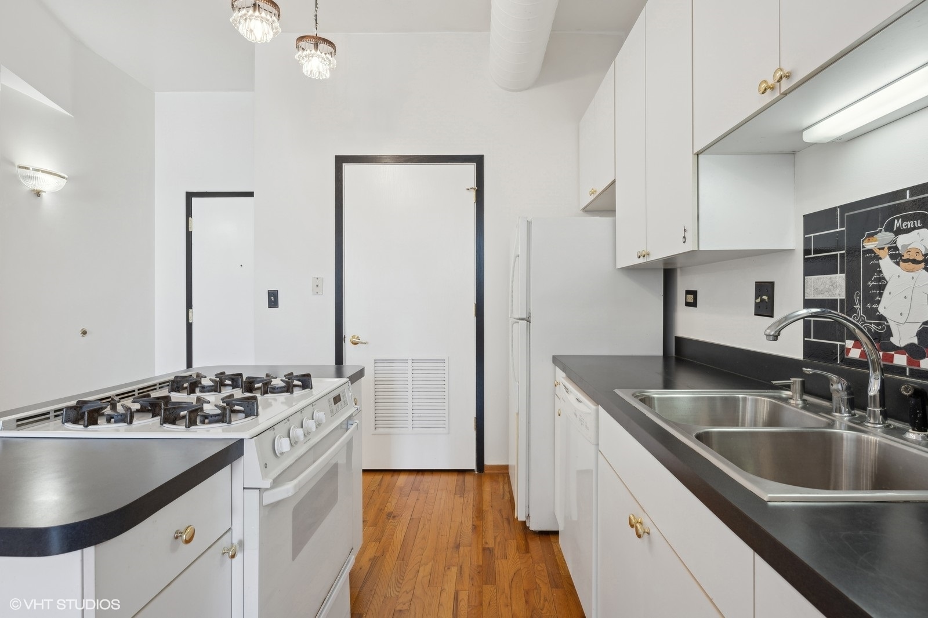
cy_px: 309
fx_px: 477
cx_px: 464
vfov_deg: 65.9
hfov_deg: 88.4
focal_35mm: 18
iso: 200
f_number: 9.5
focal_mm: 18.5
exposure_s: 1/8
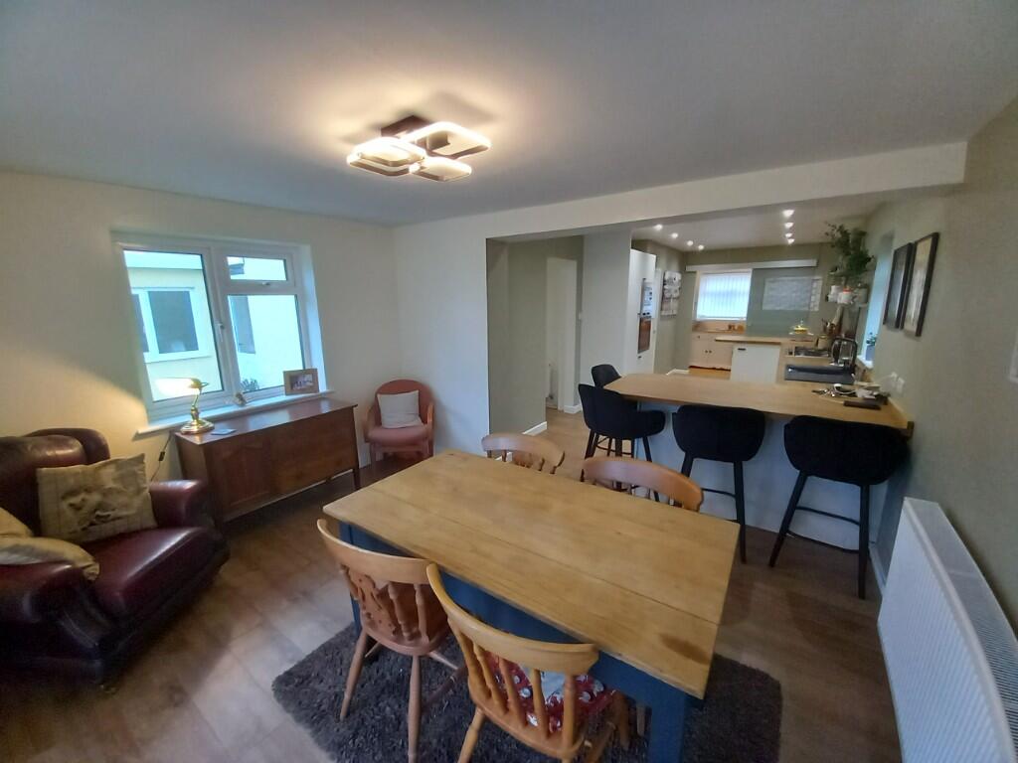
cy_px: 382
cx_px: 509
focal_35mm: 13
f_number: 2.2
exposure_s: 1/25
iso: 200
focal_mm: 1.13
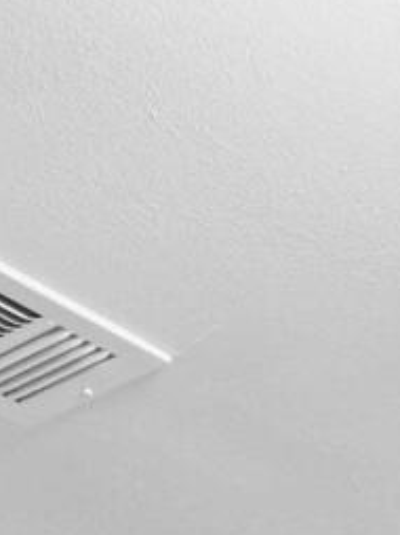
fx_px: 2454
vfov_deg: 9.3
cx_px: 945
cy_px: 1702
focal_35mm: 159
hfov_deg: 8.5
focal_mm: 14
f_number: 7.1
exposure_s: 1/6
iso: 500
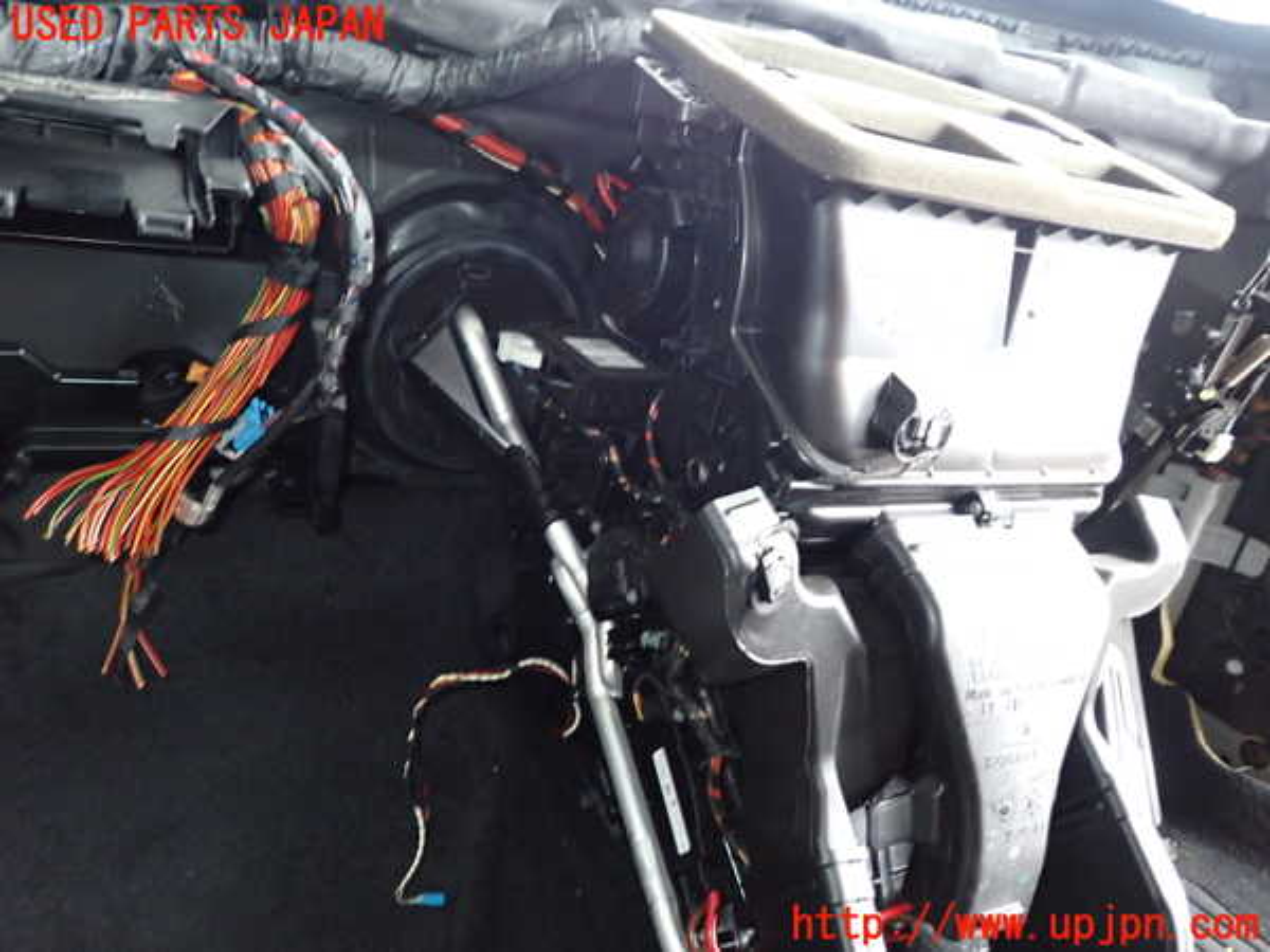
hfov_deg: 69.4
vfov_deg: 54.9
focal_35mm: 25
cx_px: 635
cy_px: 476
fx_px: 917
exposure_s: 1/30
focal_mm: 4.5
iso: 500
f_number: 2
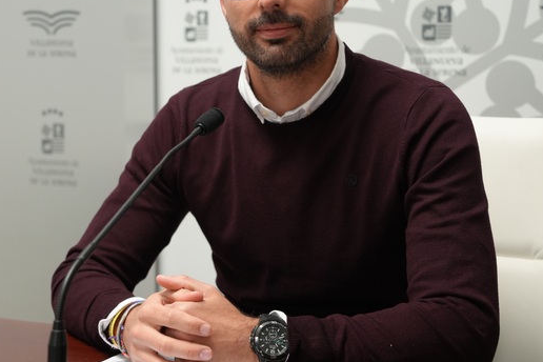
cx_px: 214
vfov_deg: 17.9
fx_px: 1146
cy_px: 138
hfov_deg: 26.6
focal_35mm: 76
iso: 2000
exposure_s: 1/160
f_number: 4
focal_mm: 49
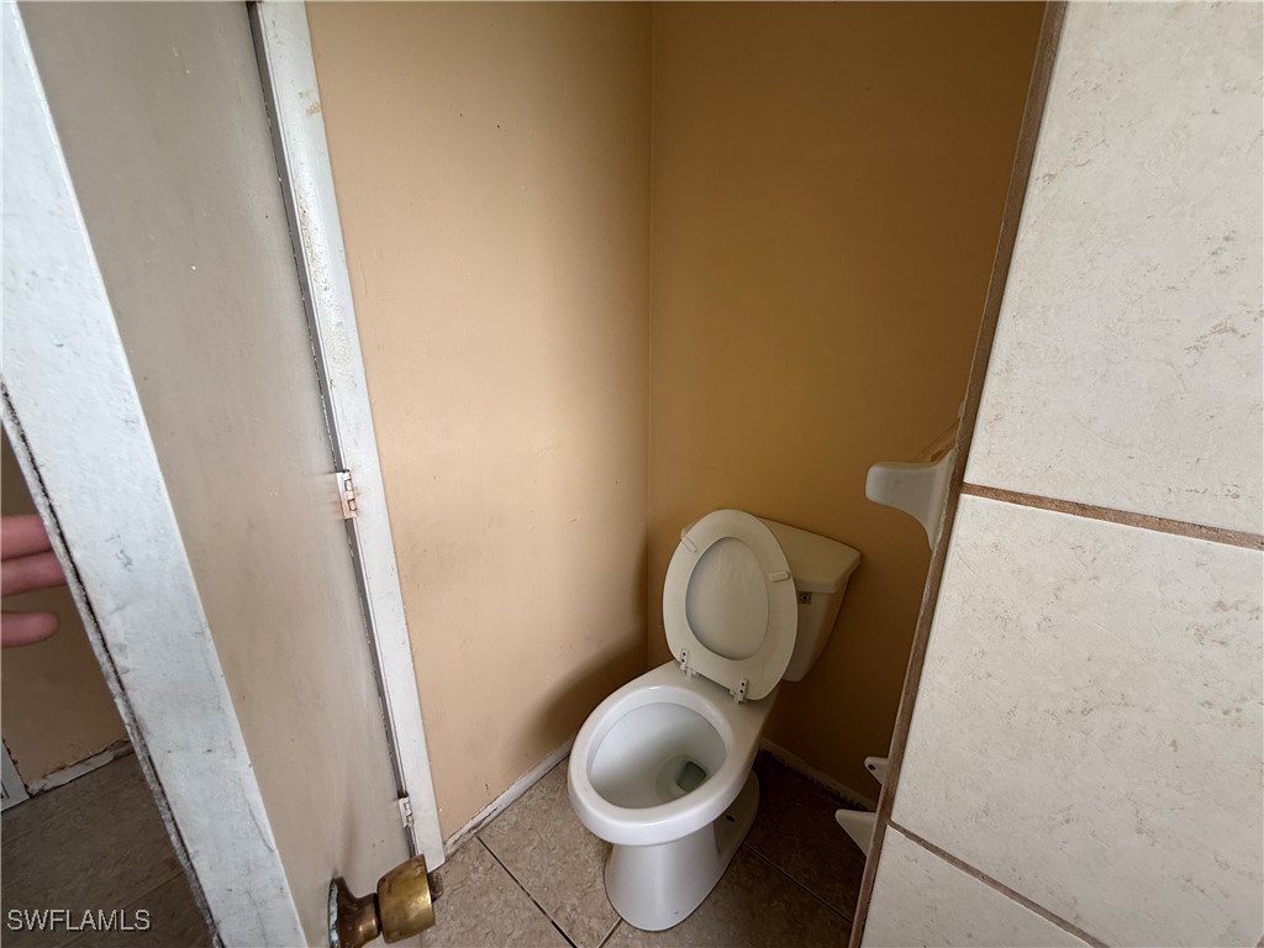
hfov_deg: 102.1
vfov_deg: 85.7
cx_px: 632
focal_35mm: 14
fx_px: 511
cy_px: 474
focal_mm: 2.22
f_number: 2.2
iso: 80
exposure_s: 1/99
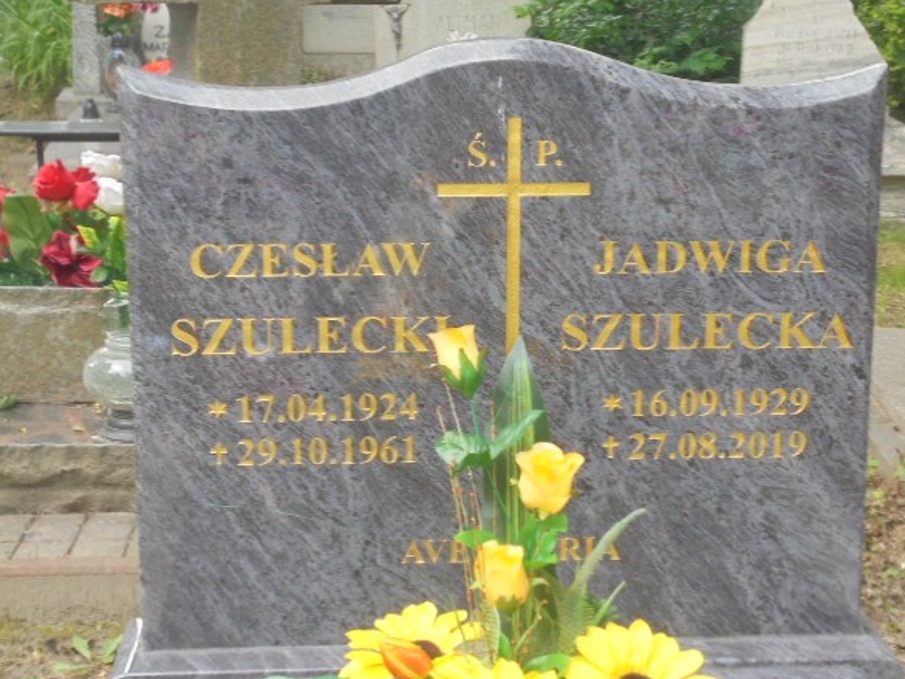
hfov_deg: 27.8
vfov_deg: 21.0
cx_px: 492
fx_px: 1830
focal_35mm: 70
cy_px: 336
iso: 200
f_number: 5.6
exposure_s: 1/30
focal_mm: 11.5
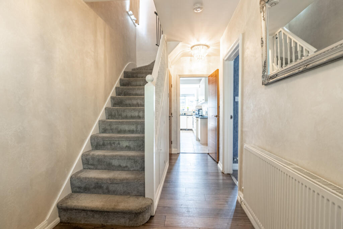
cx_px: 172
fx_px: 153
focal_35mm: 16
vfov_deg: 73.8
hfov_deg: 96.7
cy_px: 114
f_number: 6.3
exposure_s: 1/80
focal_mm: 16
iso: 800
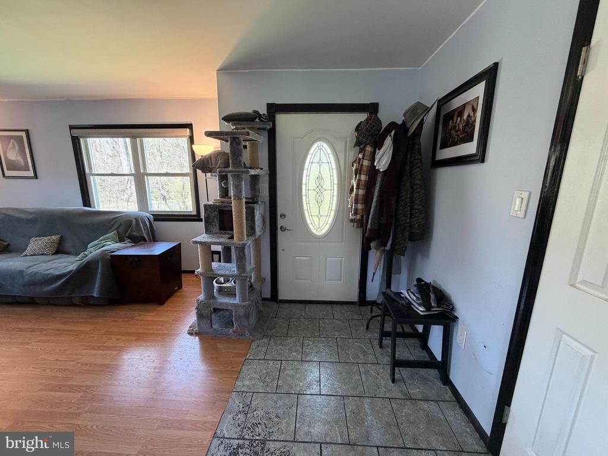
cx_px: 304
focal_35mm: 14
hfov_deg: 102.1
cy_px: 228
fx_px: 246
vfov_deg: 85.7
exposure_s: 1/60
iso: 200
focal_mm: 2.22
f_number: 2.2
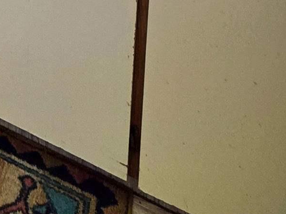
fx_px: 554
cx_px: -182
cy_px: -315
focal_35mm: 67
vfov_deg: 14.1
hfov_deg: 22.0
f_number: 1.9
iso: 32
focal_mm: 2.2
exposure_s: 1/120
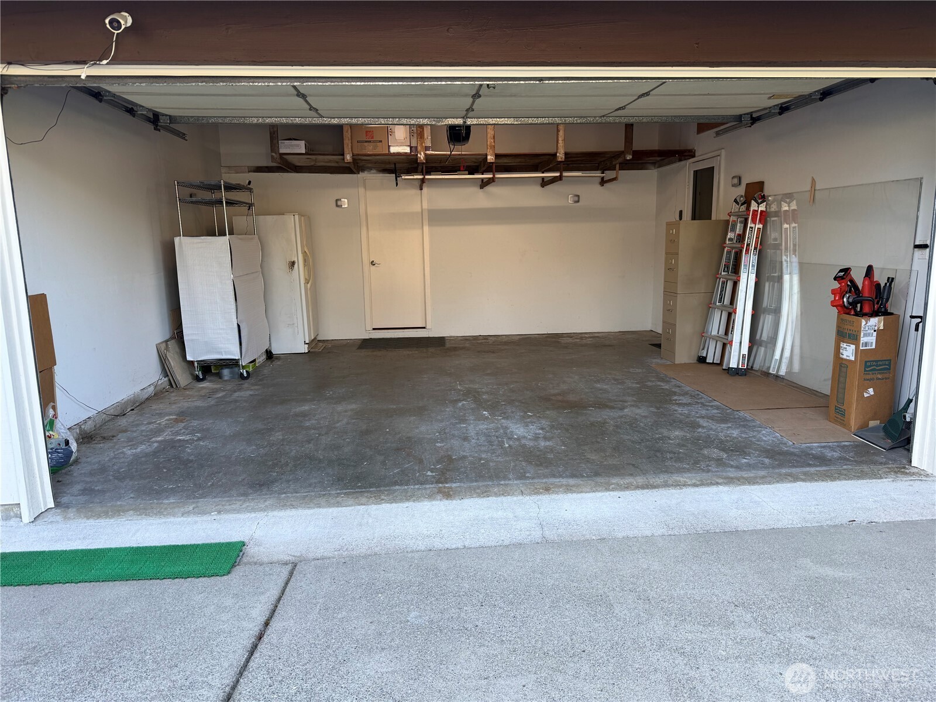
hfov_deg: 71.6
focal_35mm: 24
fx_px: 649
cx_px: 468
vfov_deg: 56.8
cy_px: 351
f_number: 1.78
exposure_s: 1/120
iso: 50
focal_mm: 6.76
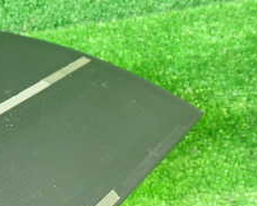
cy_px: 215
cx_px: -73
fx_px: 616
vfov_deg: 18.4
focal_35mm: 81
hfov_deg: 21.4
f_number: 2.4
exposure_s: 1/15
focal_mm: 5.79
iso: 800
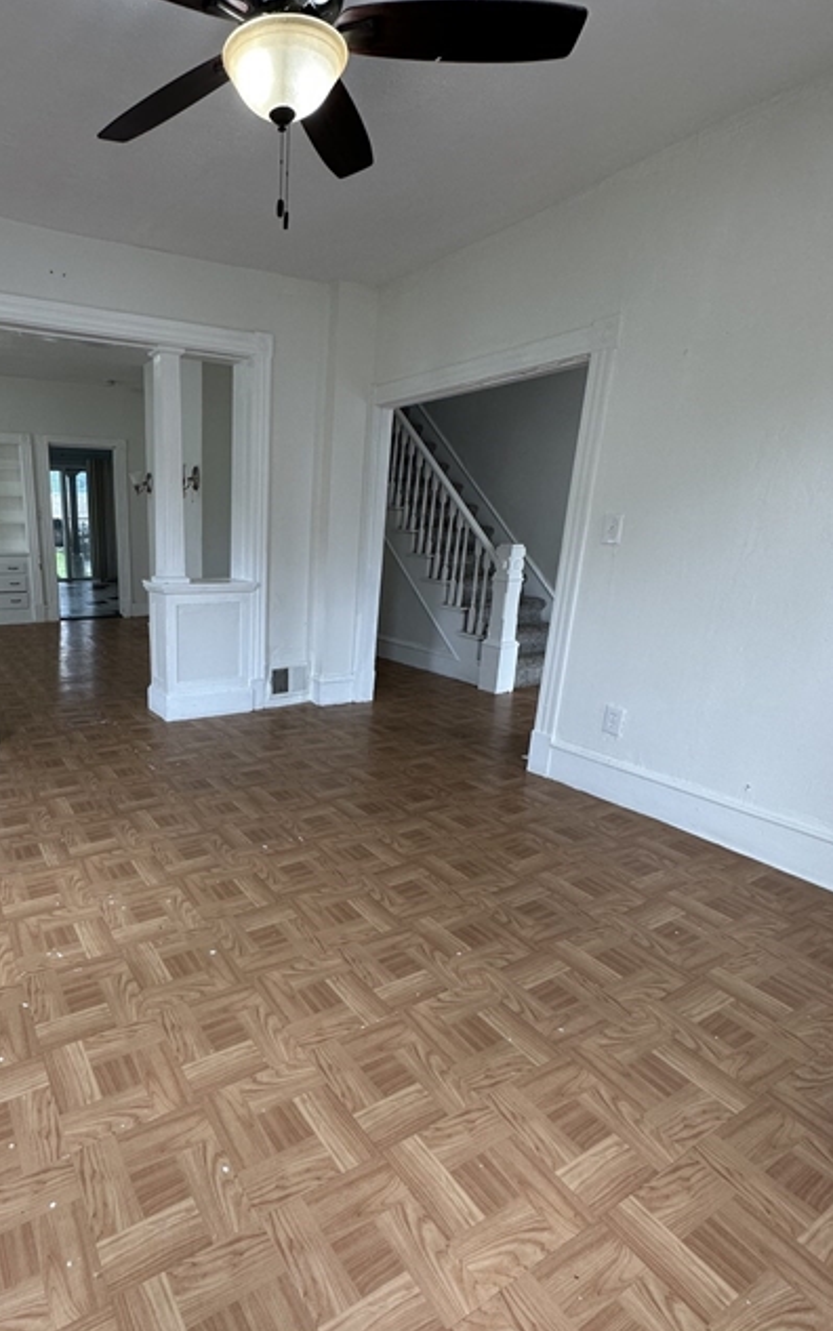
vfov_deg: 91.0
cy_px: 700
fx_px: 653
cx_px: 233
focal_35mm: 18
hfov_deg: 62.2
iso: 100
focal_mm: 2.22
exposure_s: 1/120
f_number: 2.2
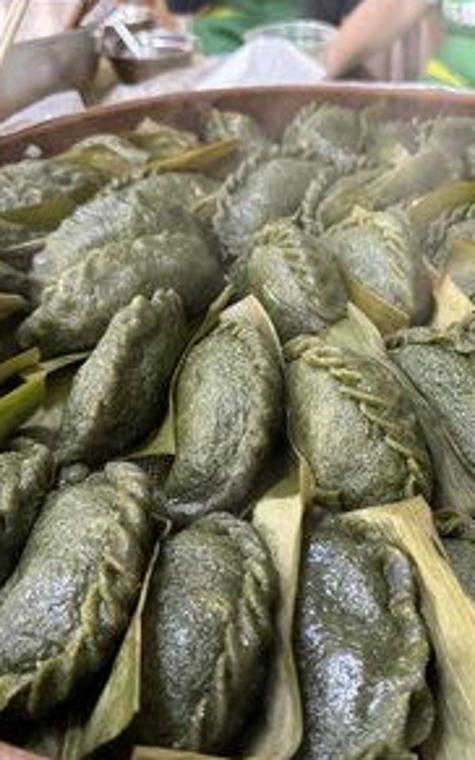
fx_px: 725
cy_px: 381
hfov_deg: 35.6
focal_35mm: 35
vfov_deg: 55.3
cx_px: 347
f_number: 1.78
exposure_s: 1/50
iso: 640
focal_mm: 6.86
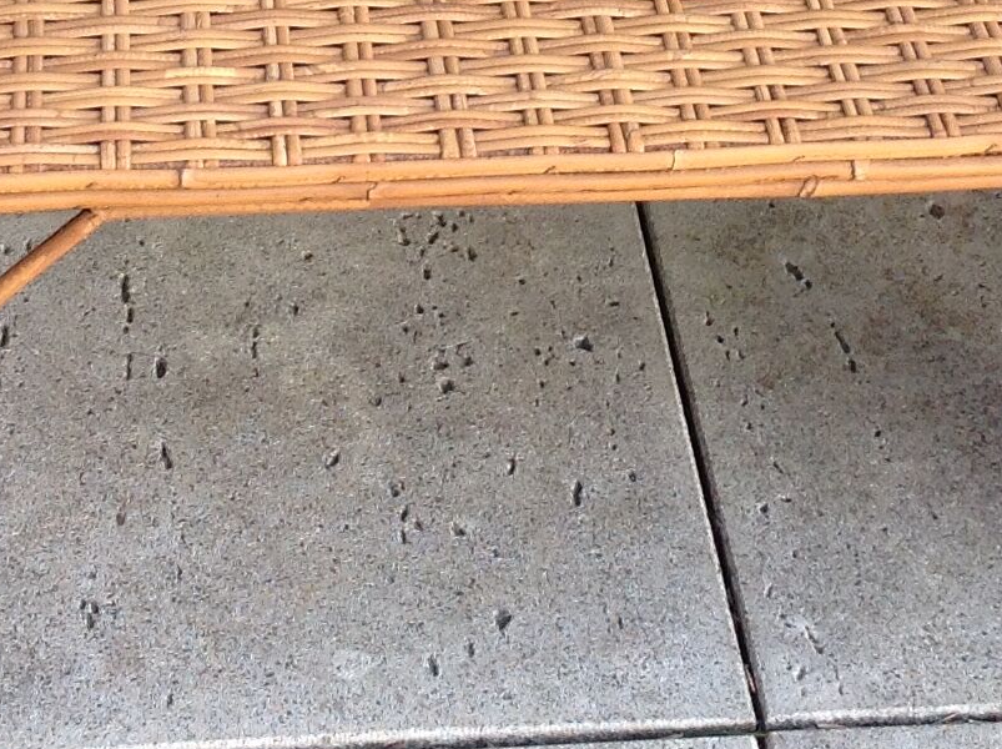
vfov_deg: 12.5
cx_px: 426
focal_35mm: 113
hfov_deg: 17.4
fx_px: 3267
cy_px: -305
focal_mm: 4.28
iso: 80
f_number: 2.4
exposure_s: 1/120
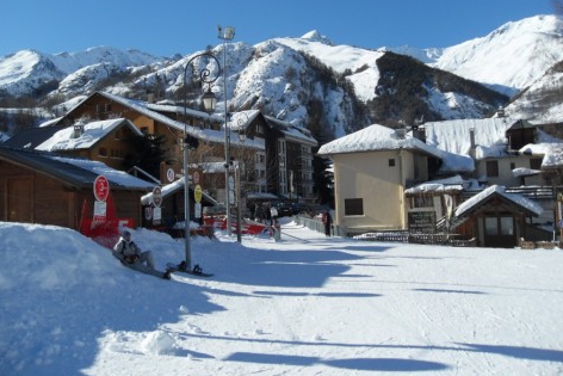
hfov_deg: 51.9
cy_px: 165
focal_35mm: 37
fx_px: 579
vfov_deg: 35.9
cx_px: 284
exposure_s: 1/250
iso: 80
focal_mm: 6.3
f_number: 8.2
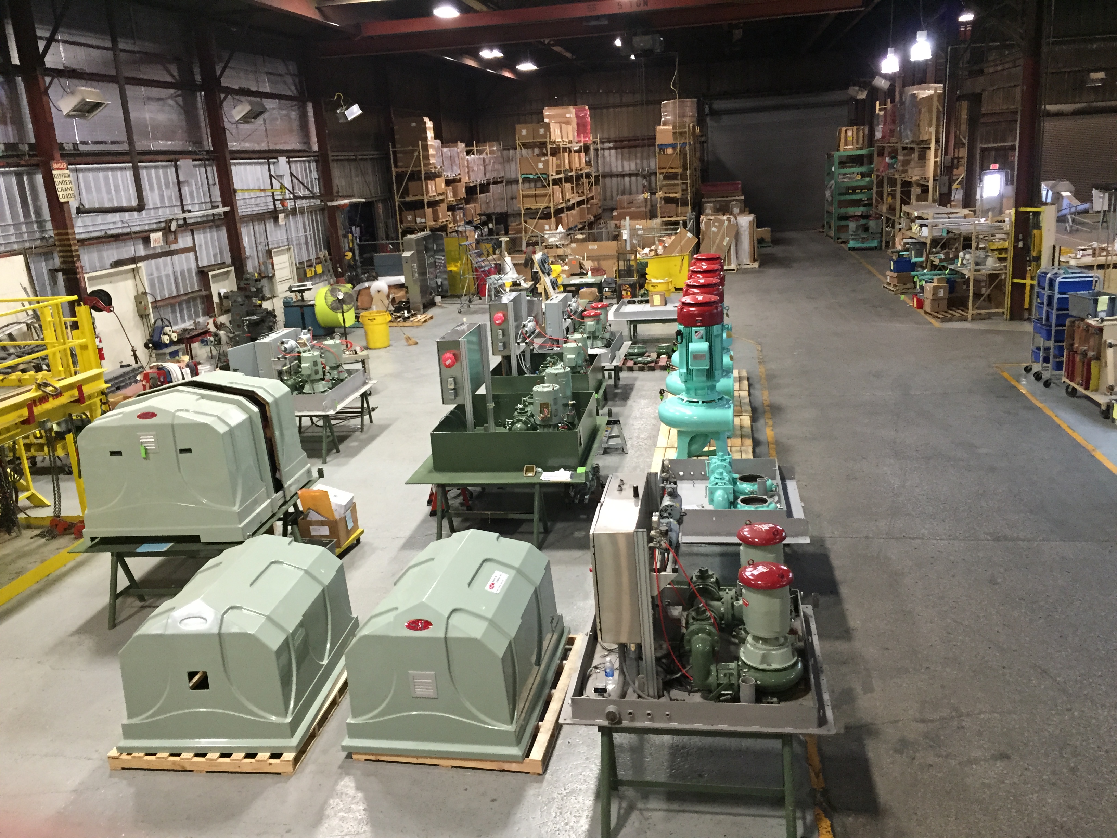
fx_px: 936
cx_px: 558
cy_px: 419
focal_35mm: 29
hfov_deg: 61.7
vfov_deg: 48.2
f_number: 2.2
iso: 160
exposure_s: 1/30
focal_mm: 4.15
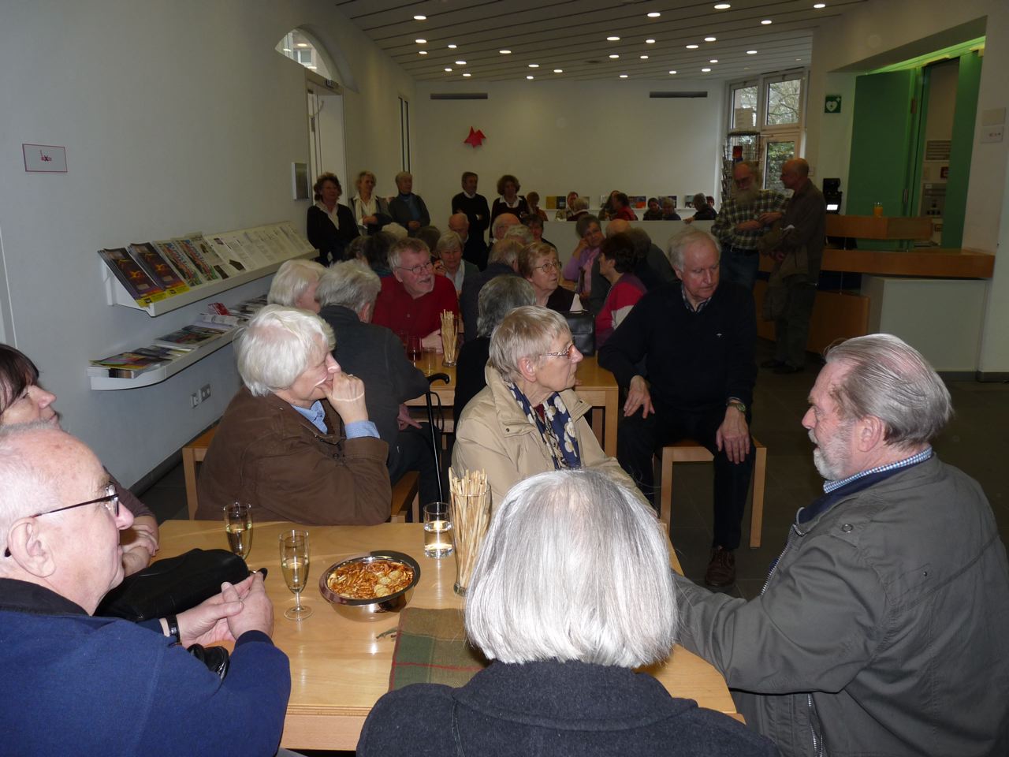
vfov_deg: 51.4
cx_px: 504
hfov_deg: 65.3
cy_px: 378
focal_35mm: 27
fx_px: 787
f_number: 2.8
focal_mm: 4.8
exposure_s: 1/30
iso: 100
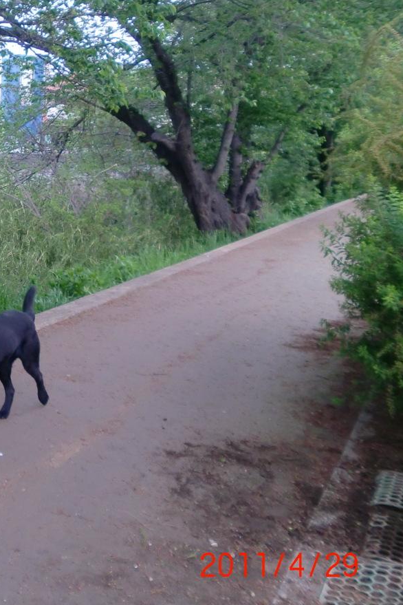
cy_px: 236
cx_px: -124
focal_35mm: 53
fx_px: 890
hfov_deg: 22.7
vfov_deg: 37.3
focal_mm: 4.65
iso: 100
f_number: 2.6
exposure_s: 1/125
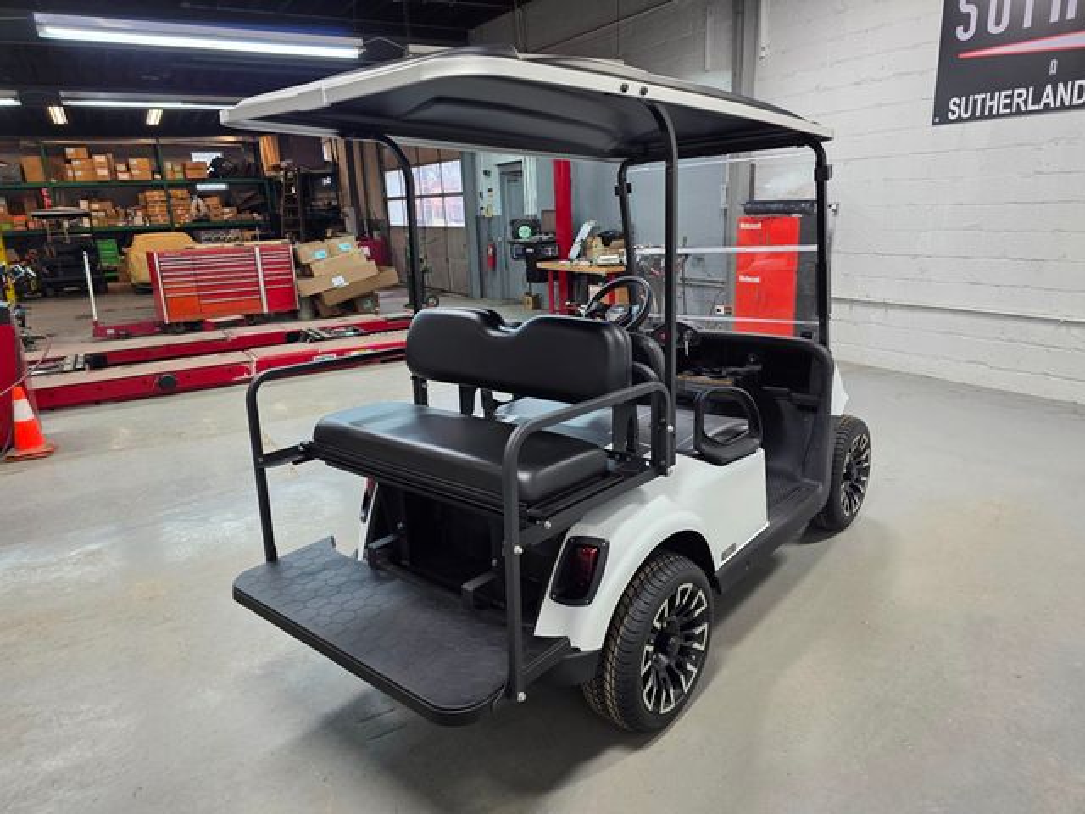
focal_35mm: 23
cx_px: 542
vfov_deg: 58.9
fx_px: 721
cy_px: 407
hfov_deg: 73.9
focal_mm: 6.3
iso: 125
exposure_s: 1/120
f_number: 1.7
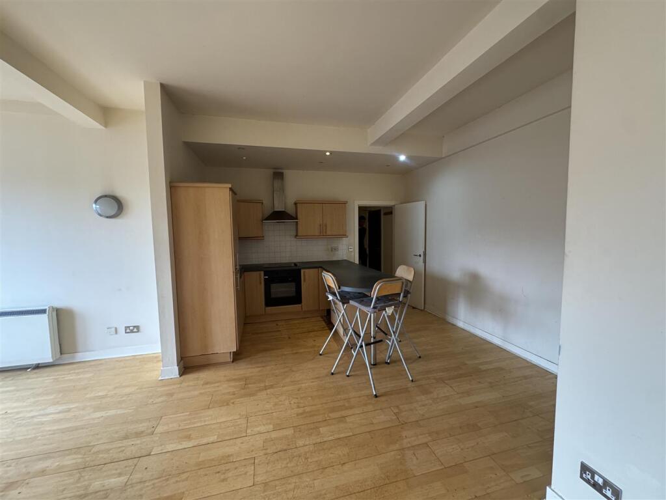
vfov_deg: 85.7
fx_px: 269
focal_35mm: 14
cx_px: 333
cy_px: 250
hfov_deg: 102.1
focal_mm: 2.22
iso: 320
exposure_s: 1/100
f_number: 2.2
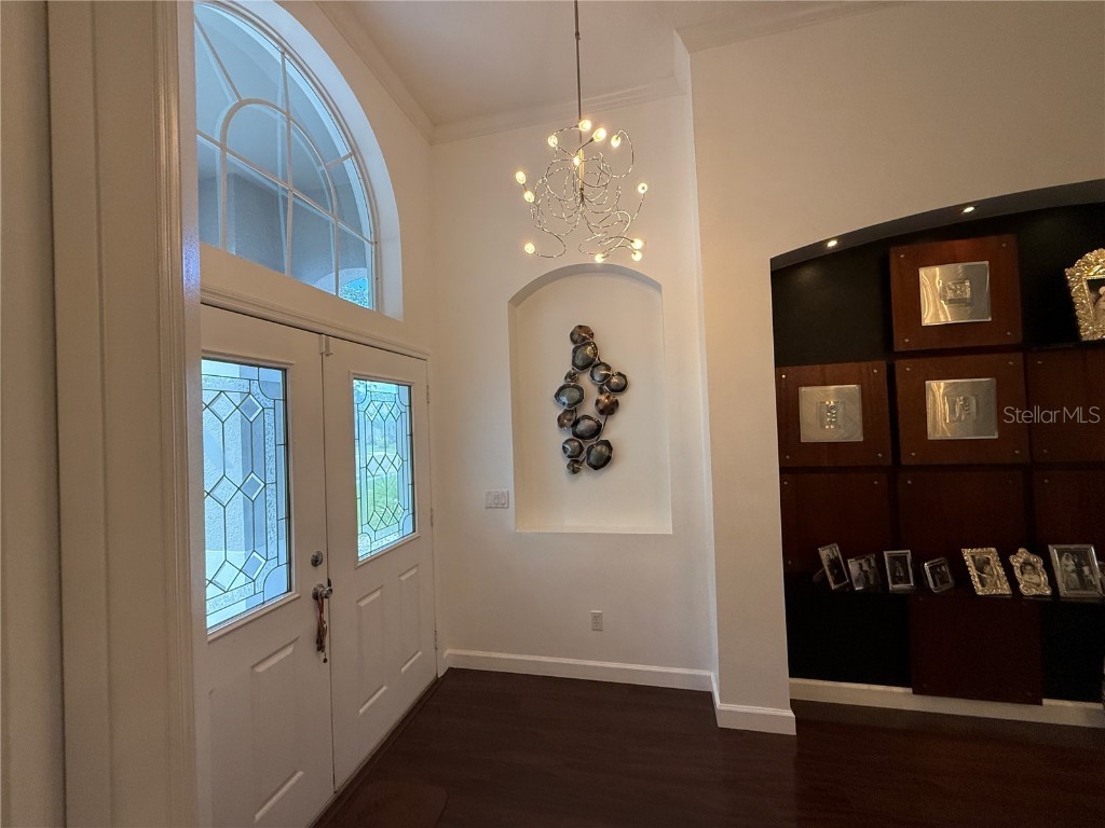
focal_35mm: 14
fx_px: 447
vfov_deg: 85.7
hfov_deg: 102.1
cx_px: 552
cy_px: 414
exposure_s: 1/120
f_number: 2.2
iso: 400
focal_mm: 2.22
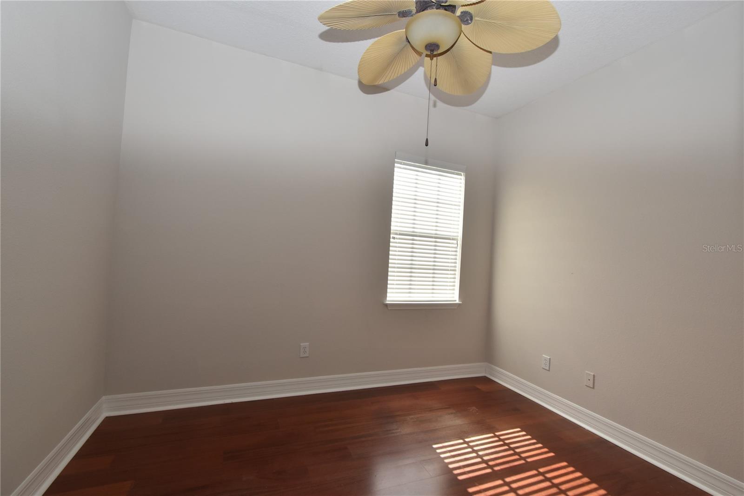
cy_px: 248
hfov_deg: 100.4
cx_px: 372
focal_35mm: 15
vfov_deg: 77.3
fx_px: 310
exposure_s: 1/125
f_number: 5.6
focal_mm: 10
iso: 500
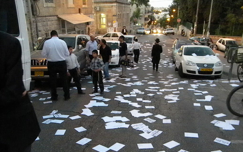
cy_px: 91
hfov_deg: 62.9
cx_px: 122
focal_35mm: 30
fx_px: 199
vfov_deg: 41.6
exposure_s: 1/35.6
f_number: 3.5
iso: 3200
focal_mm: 5
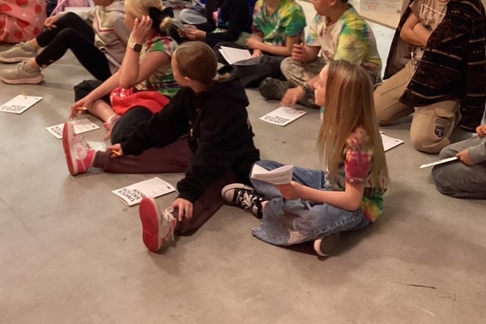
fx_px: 742
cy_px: 17
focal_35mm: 55
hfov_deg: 36.0
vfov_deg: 23.8
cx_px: 171
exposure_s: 1/60
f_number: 2.4
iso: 125
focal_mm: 3.3
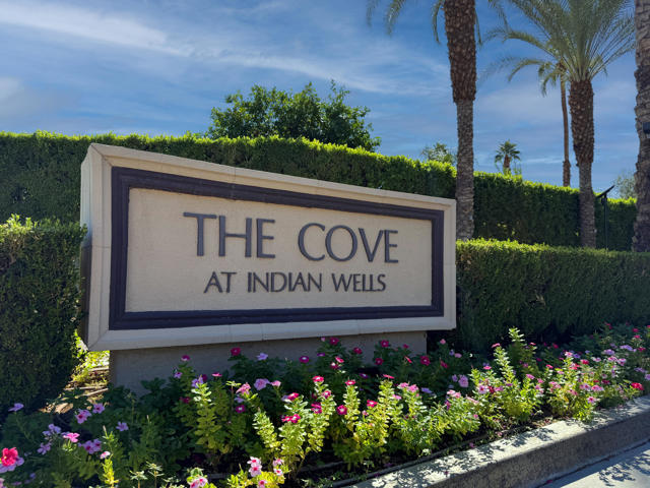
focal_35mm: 24
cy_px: 244
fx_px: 451
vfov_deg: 56.8
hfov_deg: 71.6
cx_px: 325
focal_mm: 6.76
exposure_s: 1/2703
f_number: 1.78
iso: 80
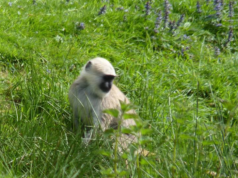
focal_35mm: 940
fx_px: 6460
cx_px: -4
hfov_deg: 2.1
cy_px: 97
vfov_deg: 1.6
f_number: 3.8
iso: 80
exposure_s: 1/200
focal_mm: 76.1
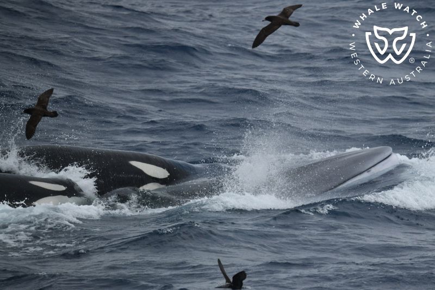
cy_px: 145
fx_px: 5436
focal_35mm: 450
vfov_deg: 3.1
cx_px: 218
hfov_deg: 4.6
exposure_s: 1/8000
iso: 1000
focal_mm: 450
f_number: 6
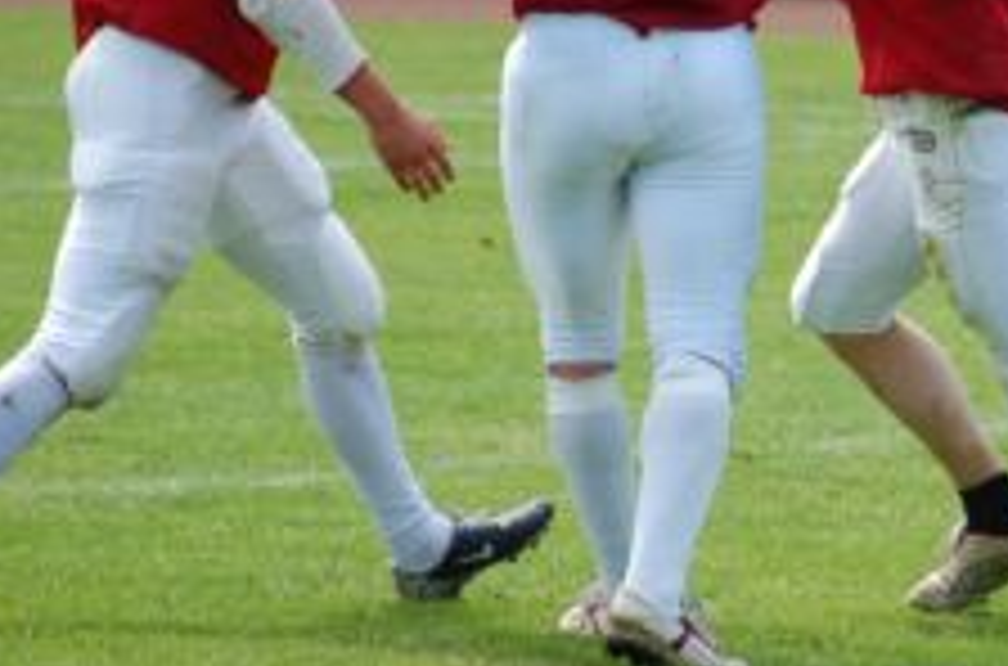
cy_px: 50
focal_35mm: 455
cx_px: 907
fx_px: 12704
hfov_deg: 4.5
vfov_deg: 3.0
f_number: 4.5
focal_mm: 150
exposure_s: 1/800
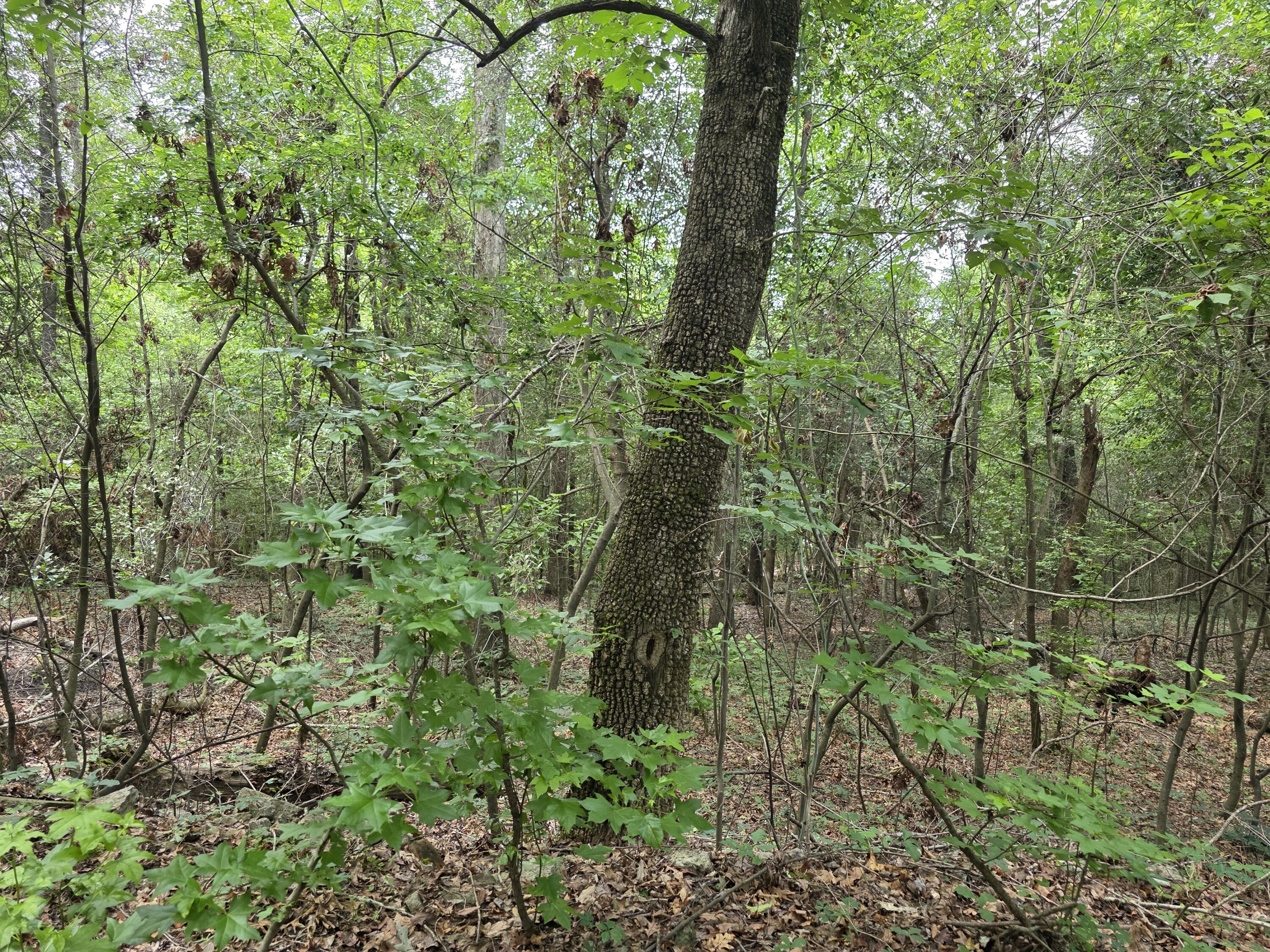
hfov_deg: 73.9
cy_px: 476
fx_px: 844
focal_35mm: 23
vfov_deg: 58.9
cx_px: 635
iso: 160
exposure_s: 1/180
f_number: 1.7
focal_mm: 6.3
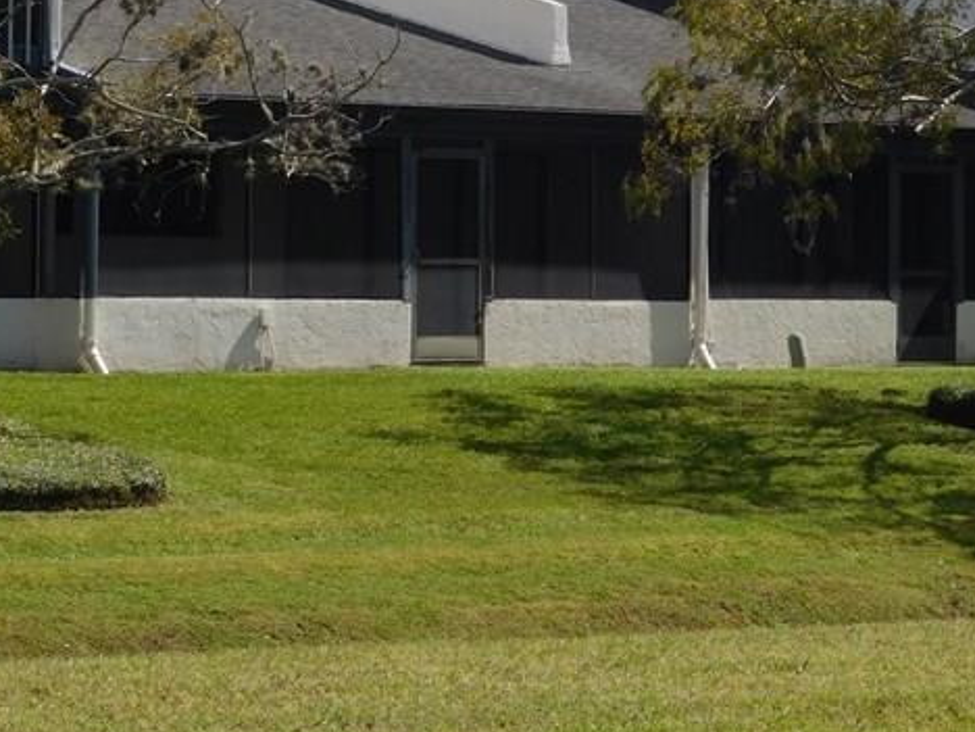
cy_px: -44
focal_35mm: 175
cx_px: 608
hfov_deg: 11.3
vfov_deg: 8.4
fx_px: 4929
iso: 125
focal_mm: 14.2
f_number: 4.4
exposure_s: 1/1000
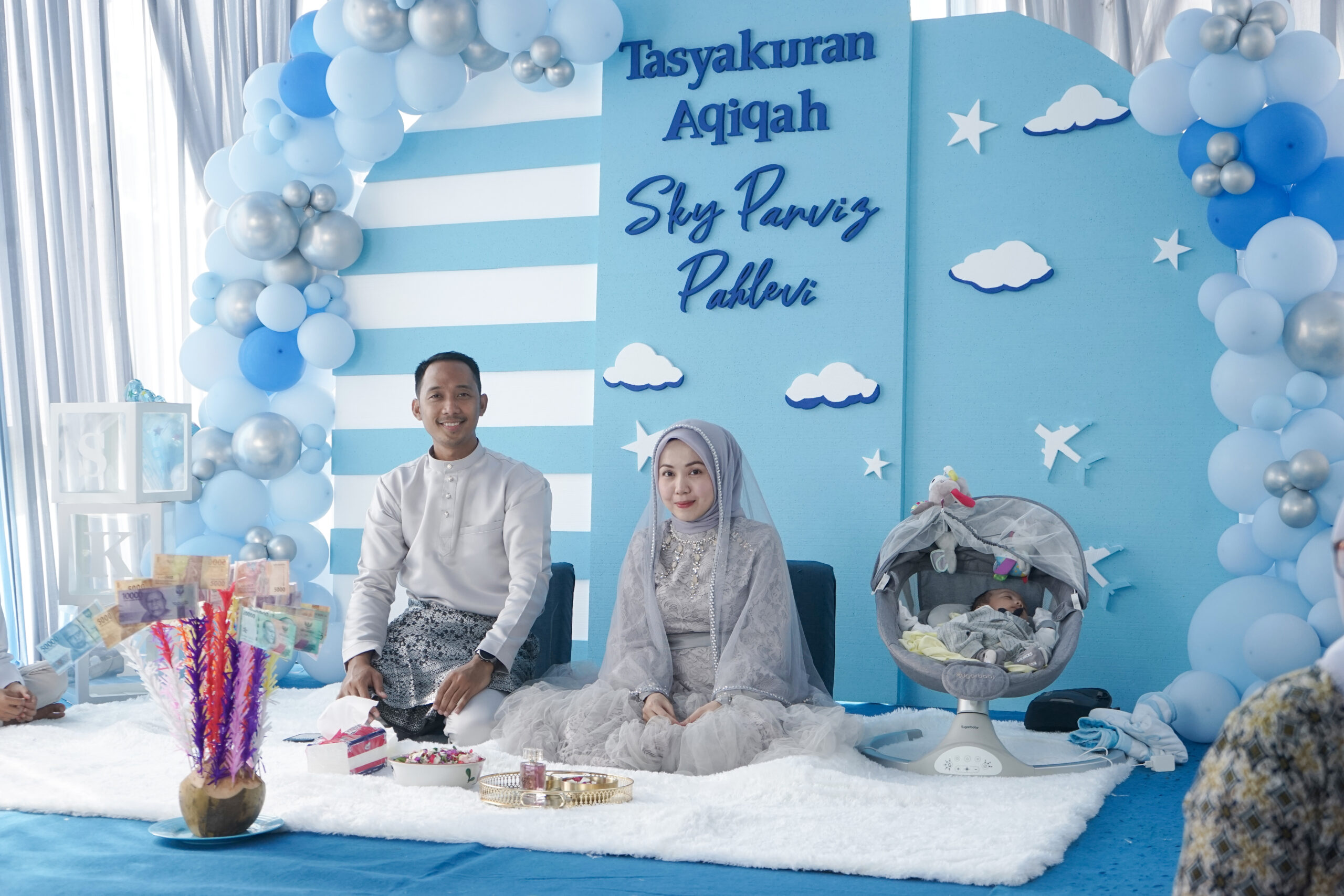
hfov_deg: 38.2
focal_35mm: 52
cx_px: 672
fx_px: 1941
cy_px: 448
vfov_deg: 26.0
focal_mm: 52
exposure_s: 1/200
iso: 640
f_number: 5.6
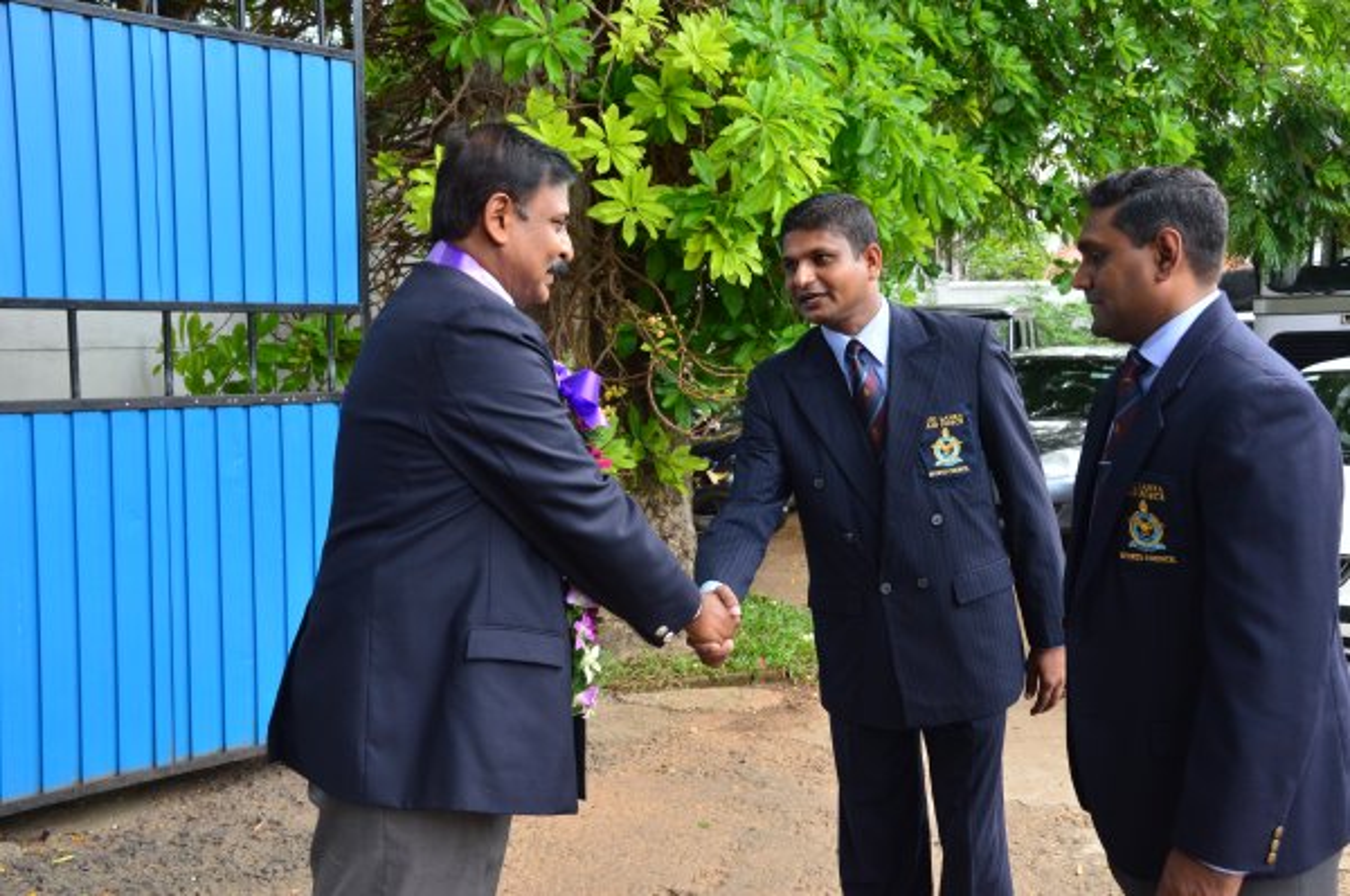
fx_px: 1460
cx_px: 675
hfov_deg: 49.6
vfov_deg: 34.1
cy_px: 448
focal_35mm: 39
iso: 400
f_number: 7.1
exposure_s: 1/100
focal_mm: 26
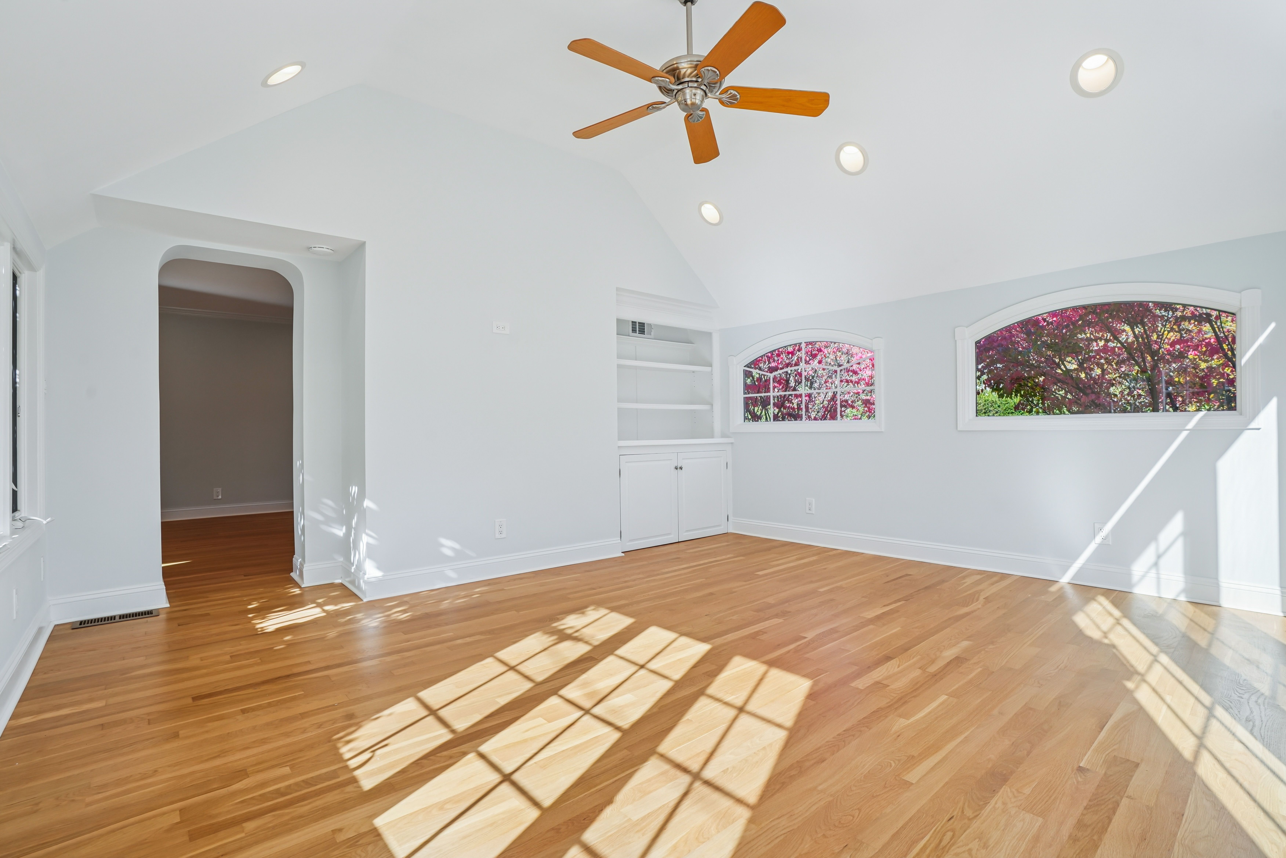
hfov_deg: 96.7
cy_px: 429
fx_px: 572
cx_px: 643
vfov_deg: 73.7
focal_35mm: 16
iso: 400
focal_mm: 16
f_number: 9
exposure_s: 1/100
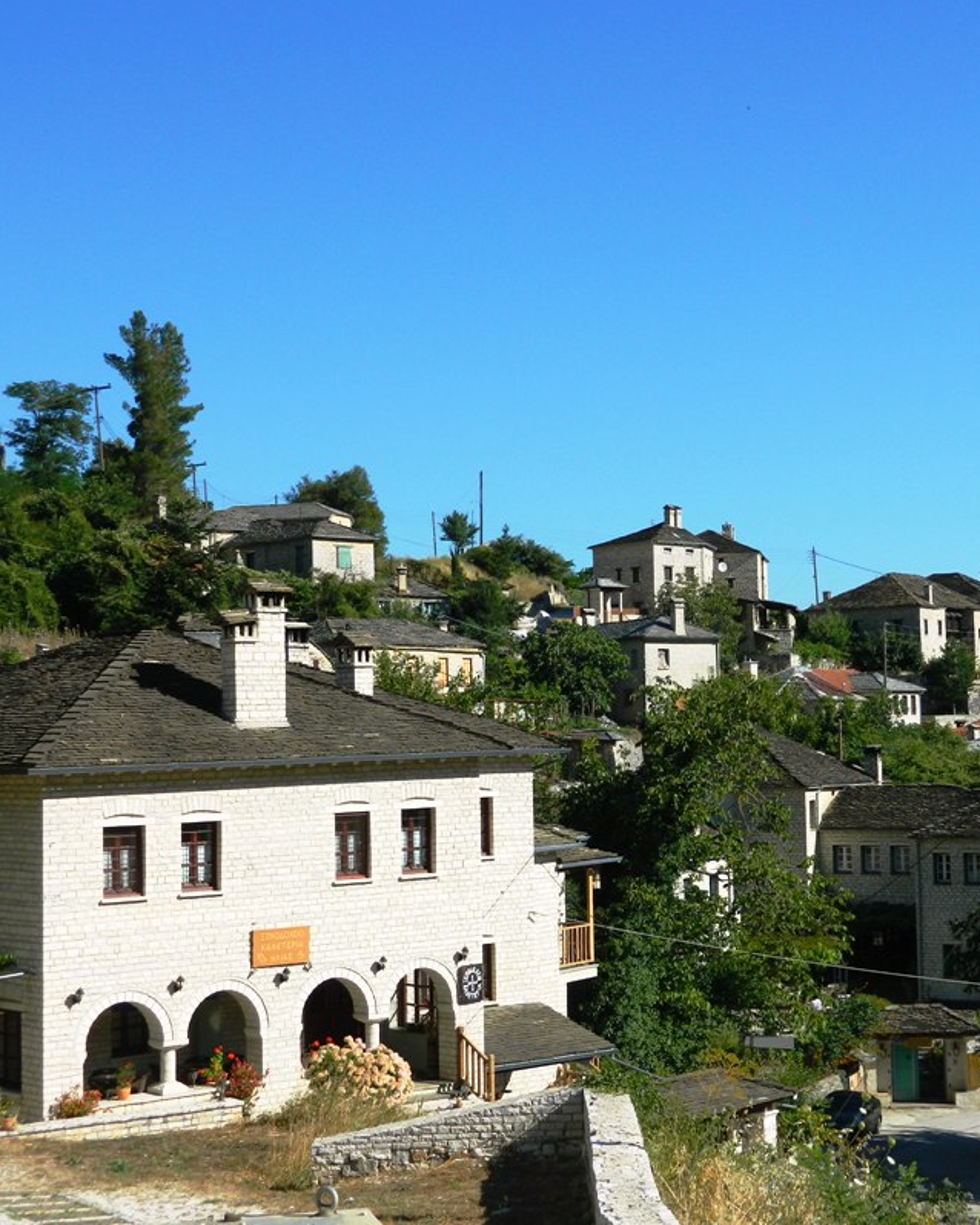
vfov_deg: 30.5
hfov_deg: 24.5
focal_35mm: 62
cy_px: 606
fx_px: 2247
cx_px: 651
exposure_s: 1/160
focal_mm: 8.4
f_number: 10.2
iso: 80
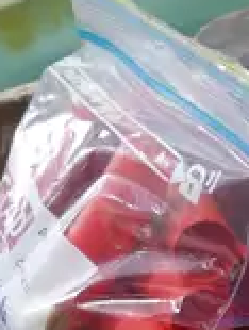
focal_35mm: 211
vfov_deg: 9.3
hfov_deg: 6.7
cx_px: 627
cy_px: -28
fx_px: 2015
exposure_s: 1/60
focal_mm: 16
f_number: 3.6
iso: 250
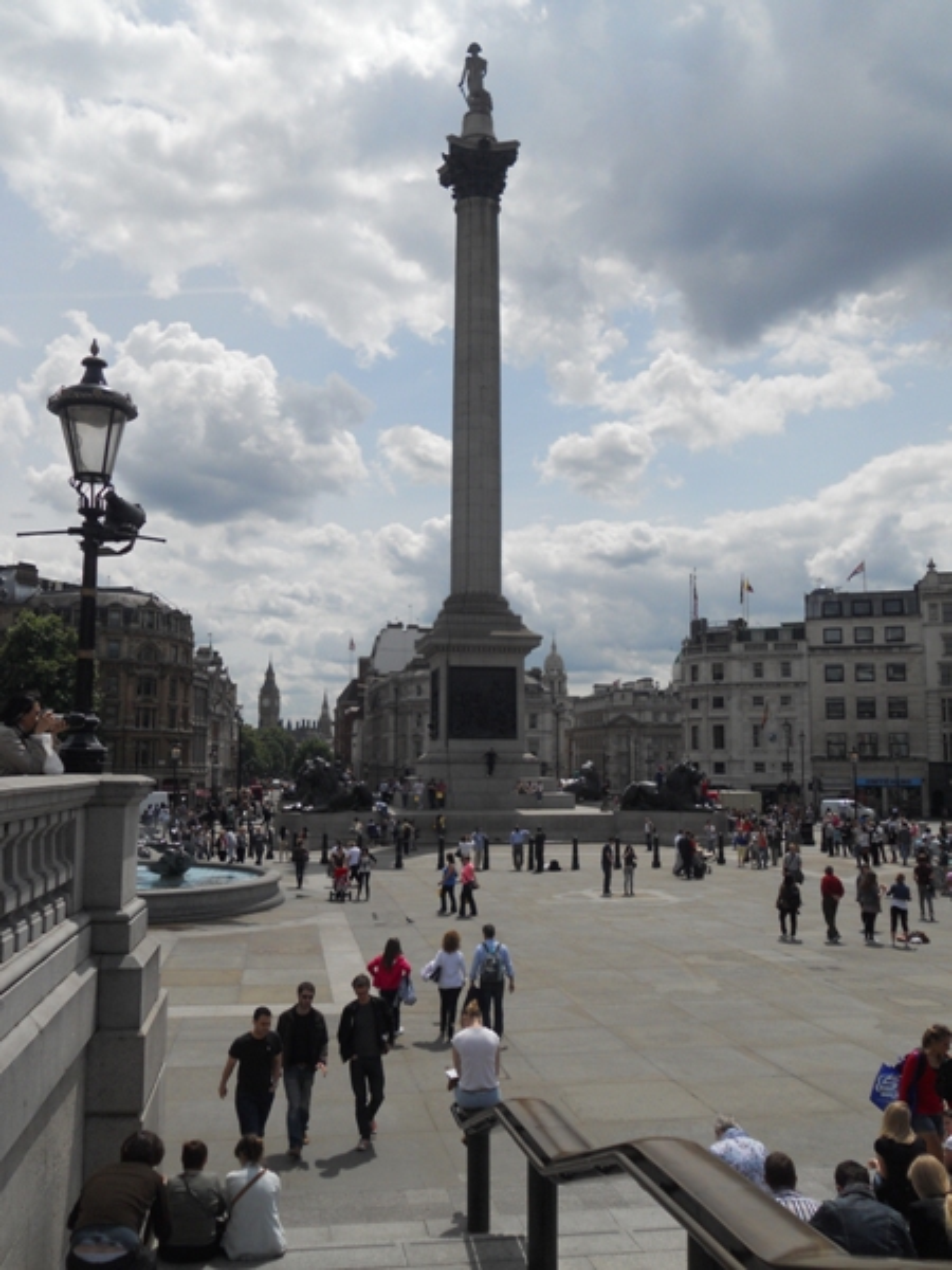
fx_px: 1173
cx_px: 476
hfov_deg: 44.2
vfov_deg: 56.8
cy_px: 635
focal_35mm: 32
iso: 80
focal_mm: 5.8
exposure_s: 1/320
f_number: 8.8
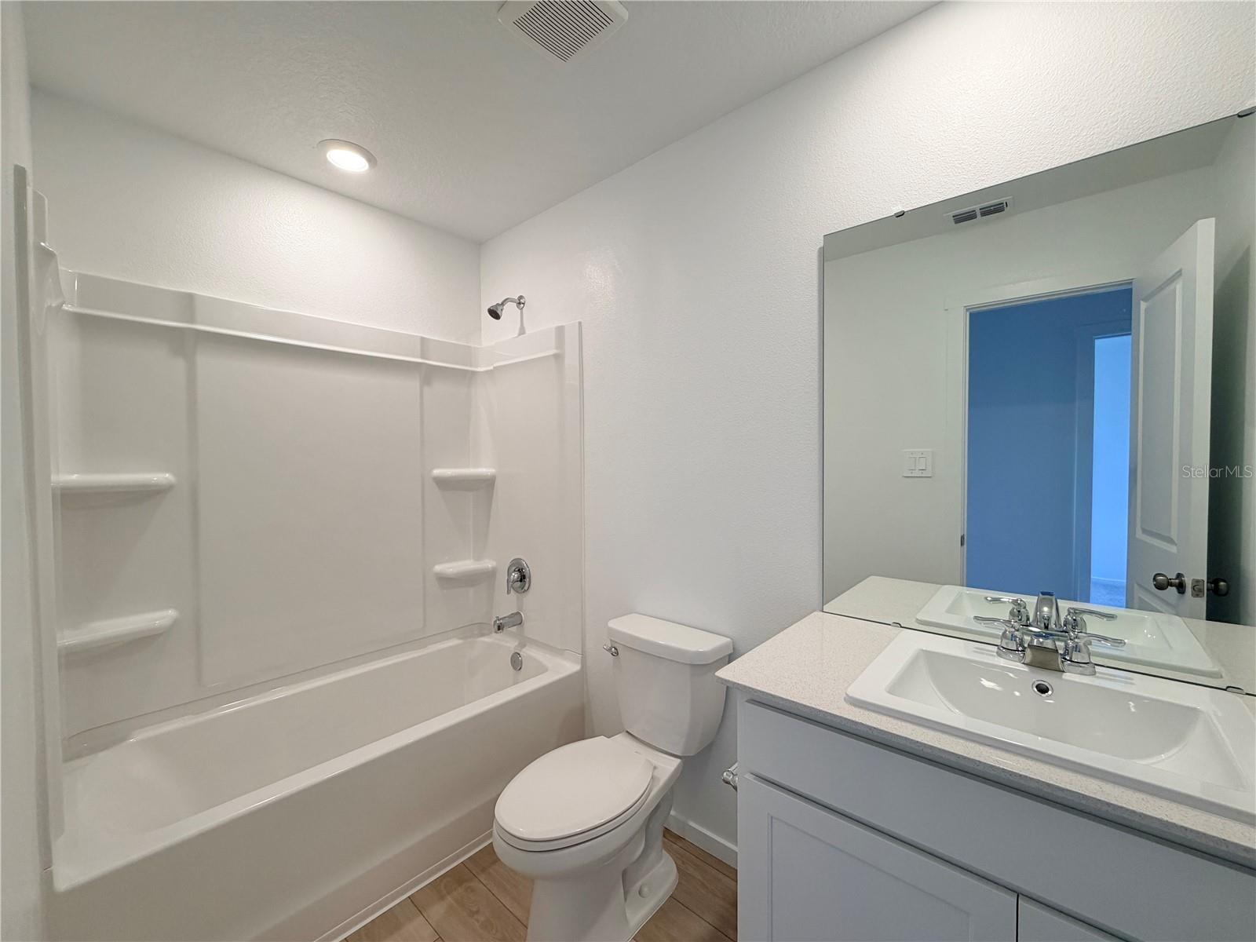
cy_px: 471
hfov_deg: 102.1
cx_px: 628
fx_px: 508
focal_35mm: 14
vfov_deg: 85.7
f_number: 2.2
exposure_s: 1/120
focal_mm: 2.22
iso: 125
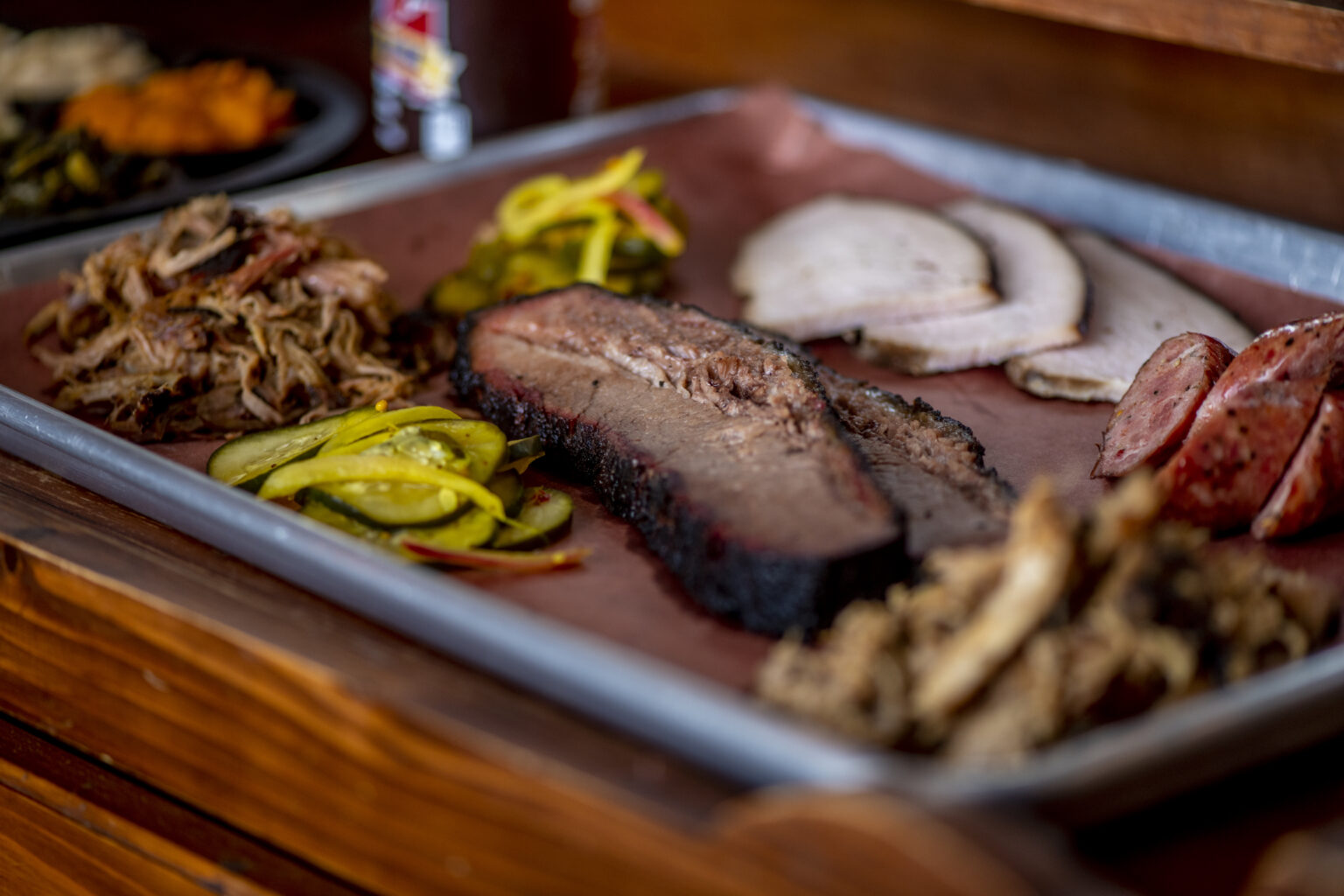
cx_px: 672
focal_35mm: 105
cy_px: 448
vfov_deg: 13.0
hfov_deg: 19.5
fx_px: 3920
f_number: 4.5
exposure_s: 1/125
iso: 320
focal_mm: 105
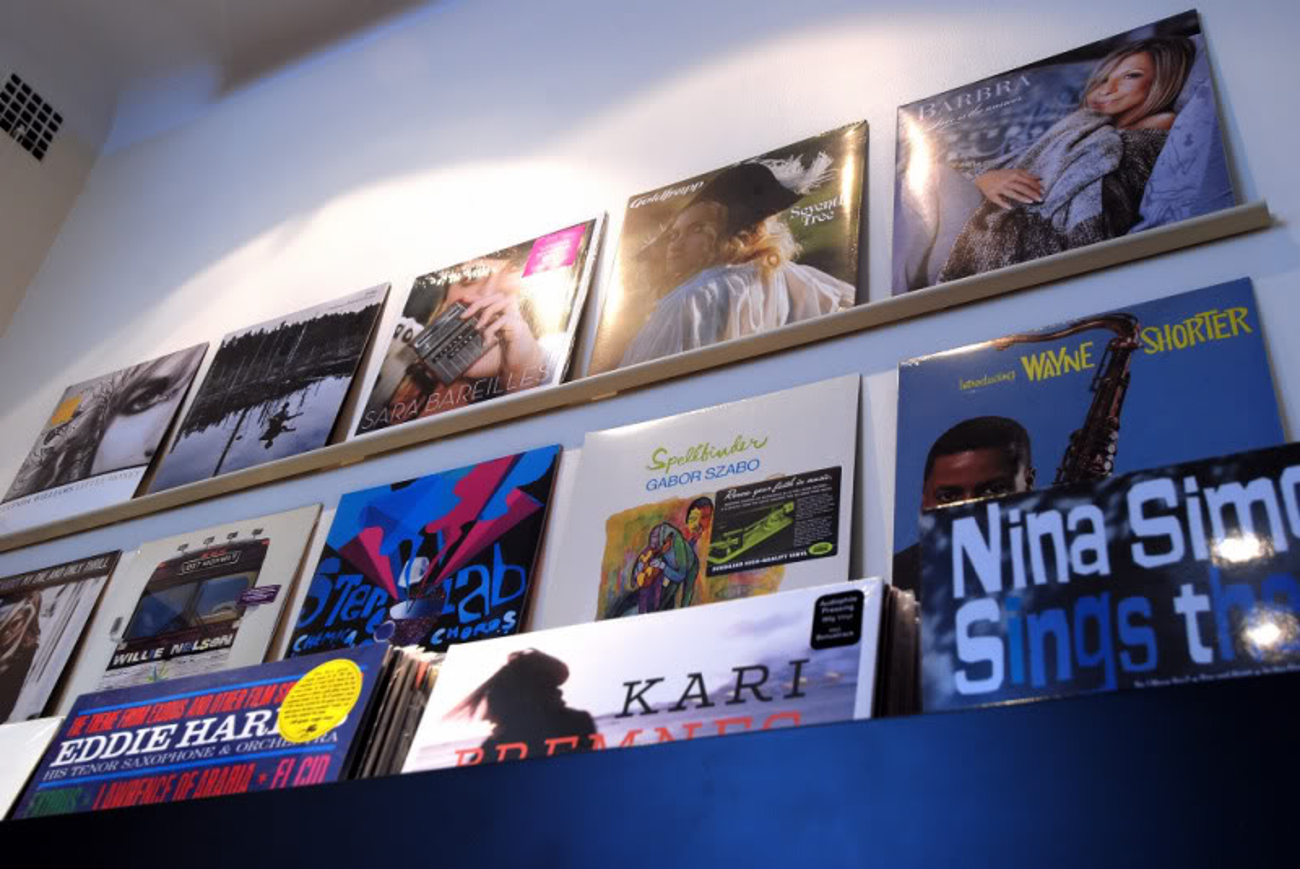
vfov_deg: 36.9
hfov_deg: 53.1
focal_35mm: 36
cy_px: 434
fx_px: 1301
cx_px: 650
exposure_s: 1/1.3
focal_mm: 24
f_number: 8
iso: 200
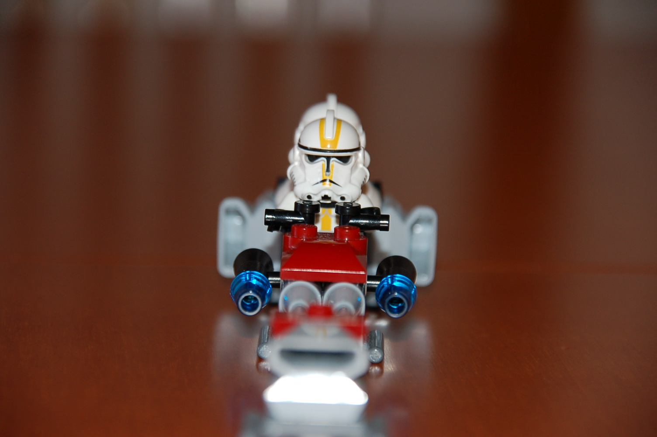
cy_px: 218
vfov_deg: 4.6
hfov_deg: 6.9
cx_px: 328
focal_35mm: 300
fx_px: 5470
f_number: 6.3
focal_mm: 200
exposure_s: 1/60
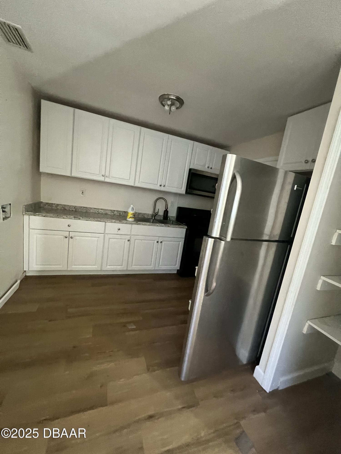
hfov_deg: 89.9
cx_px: 170
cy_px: 227
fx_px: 171
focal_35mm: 13
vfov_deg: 106.2
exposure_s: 1/60
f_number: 1.8
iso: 1000
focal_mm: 1.57
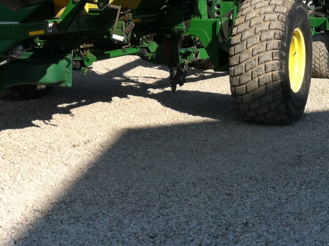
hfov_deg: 21.9
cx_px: 105
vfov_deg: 16.3
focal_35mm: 89
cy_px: 24
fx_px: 845
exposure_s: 1/1178
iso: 80
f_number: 2.8
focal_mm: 3.85
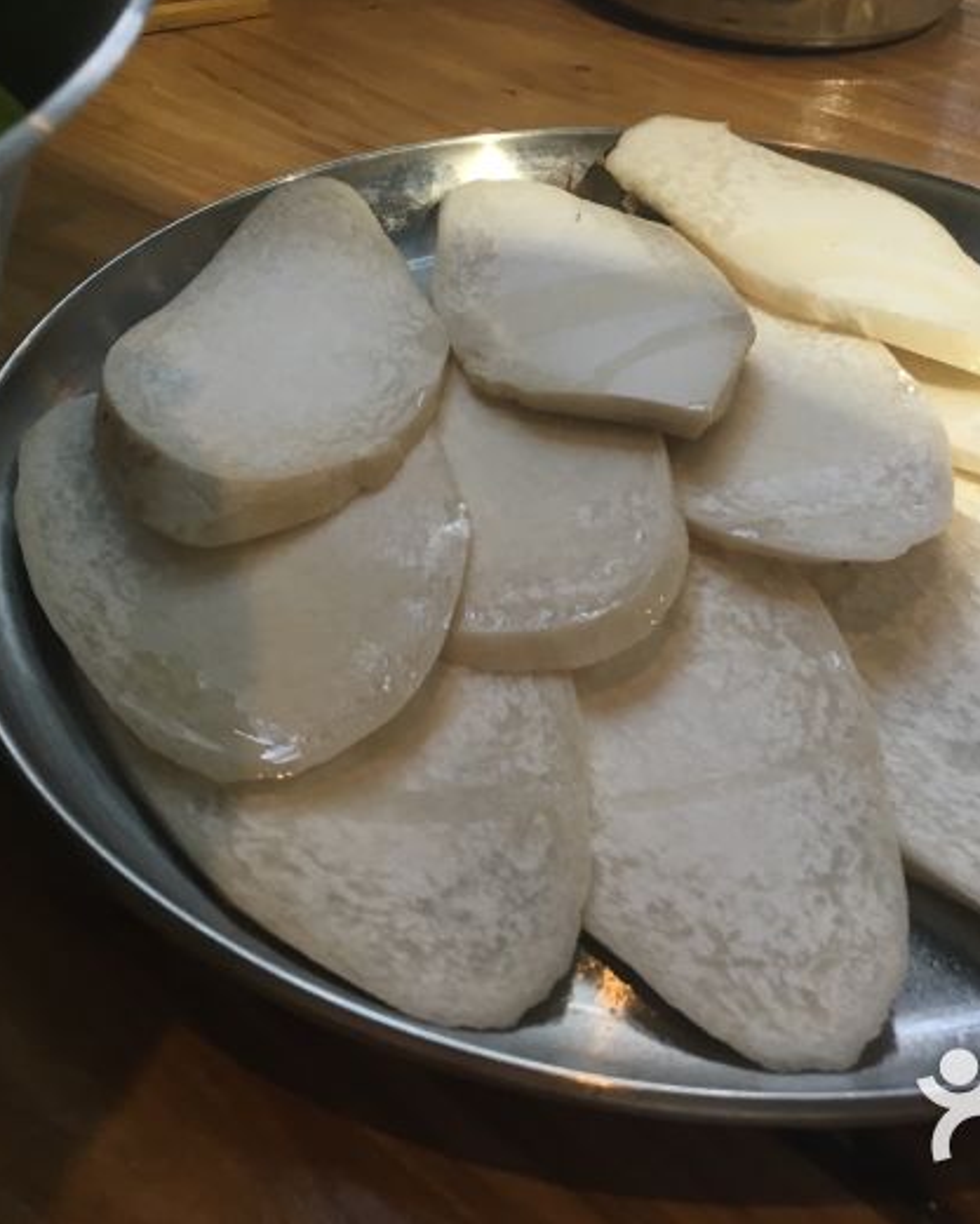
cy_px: 610
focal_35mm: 38
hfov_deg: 38.5
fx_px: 1377
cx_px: 684
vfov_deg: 47.9
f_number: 2.2
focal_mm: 4.15
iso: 100
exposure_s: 1/33
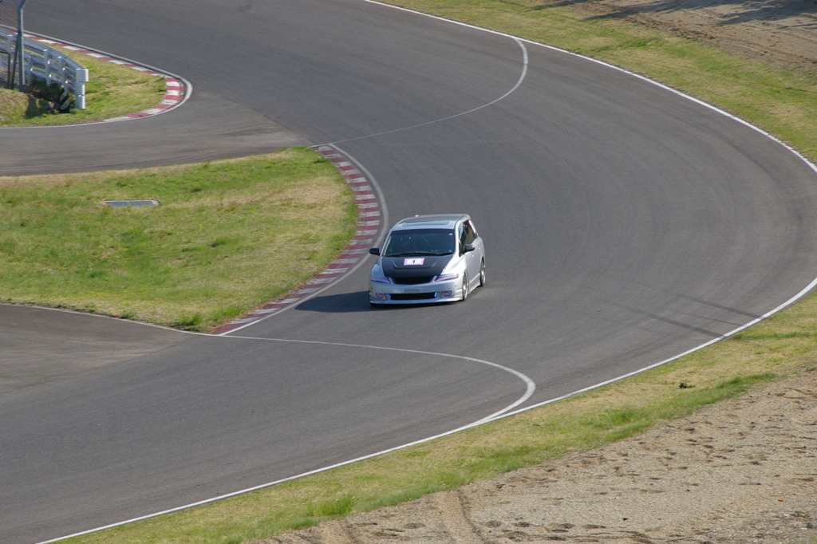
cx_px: 408
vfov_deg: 6.4
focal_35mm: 214
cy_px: 272
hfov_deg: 9.6
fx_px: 4866
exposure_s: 1/125
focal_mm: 143
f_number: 13
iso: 200
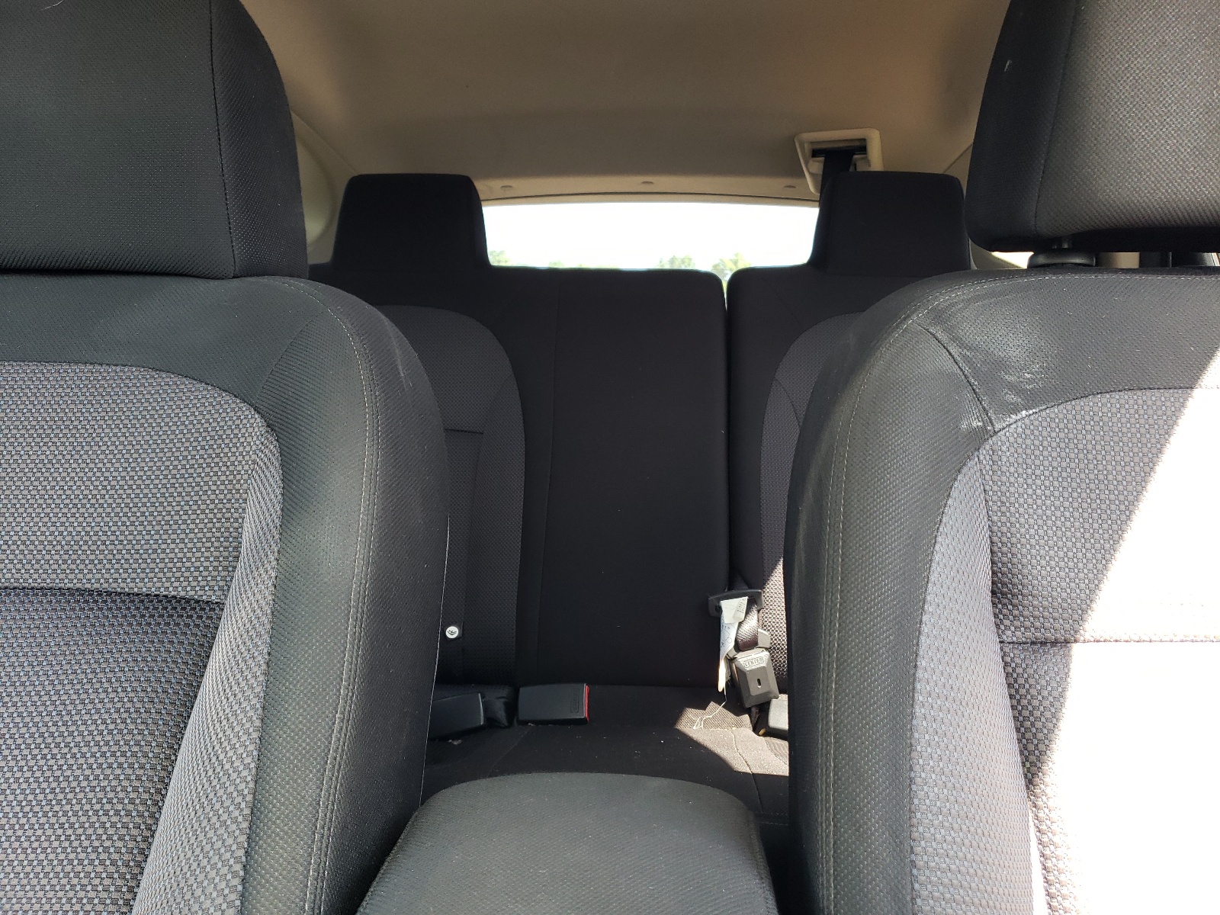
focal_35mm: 26
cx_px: 610
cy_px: 458
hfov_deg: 67.3
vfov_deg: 53.1
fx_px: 916
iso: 91
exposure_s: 1/120
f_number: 1.5
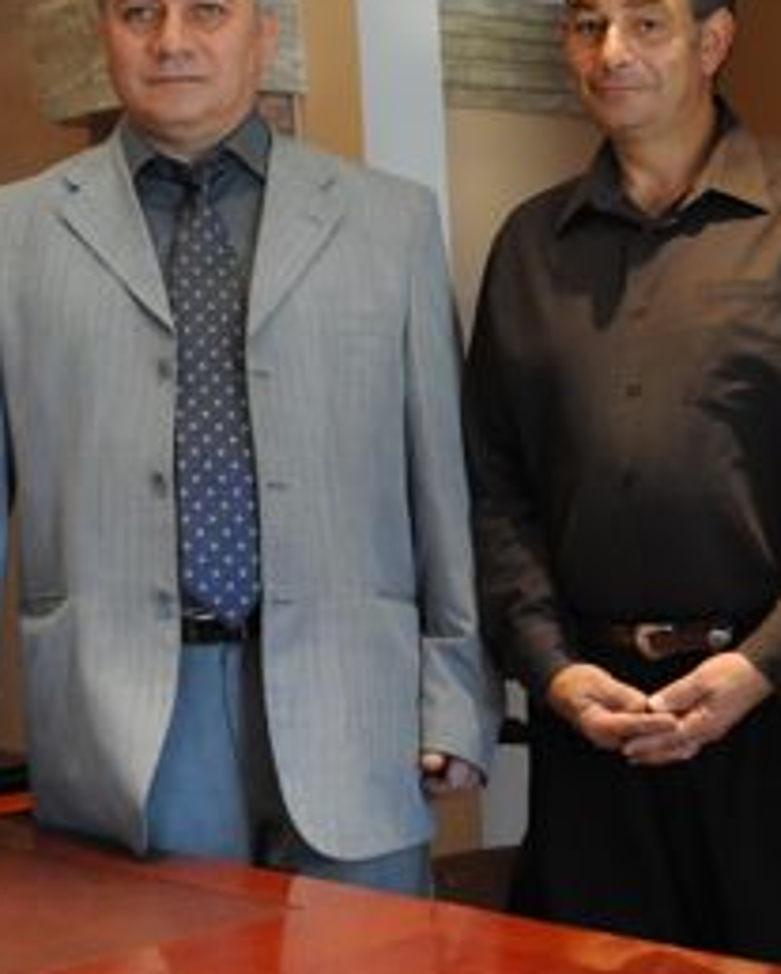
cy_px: 355
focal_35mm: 79
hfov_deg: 19.3
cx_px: 581
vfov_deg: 24.0
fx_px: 2279
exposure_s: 1/250
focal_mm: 34
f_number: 4
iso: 2500
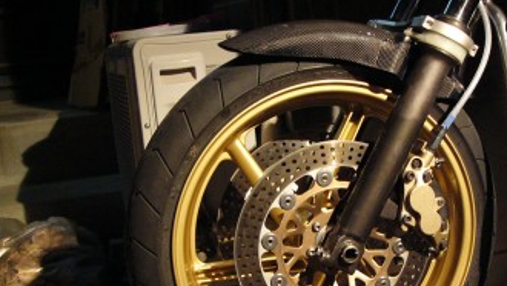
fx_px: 767
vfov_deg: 21.1
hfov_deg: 36.2
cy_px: 168
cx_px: 341
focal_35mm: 57
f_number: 2.8
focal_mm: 6
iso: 200
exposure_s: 1/4
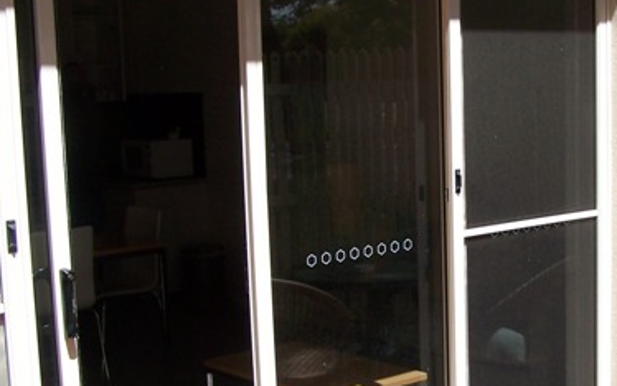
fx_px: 1161
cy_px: 267
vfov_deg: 18.8
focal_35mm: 69
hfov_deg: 29.1
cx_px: 488
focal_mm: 6.3
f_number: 4
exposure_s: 1/500
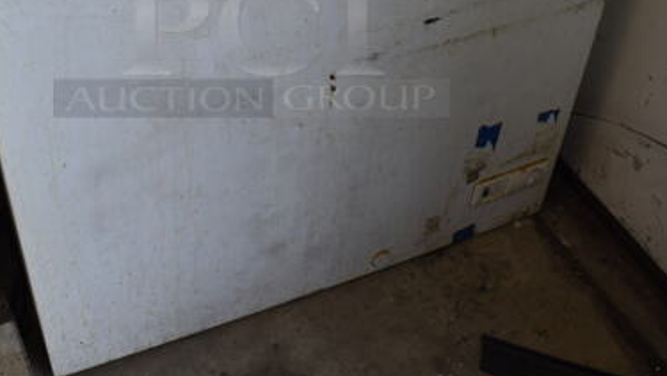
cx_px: 253
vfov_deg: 25.0
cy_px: 23
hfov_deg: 44.2
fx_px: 814
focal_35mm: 46
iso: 220
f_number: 5.6
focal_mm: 18
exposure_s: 1/125
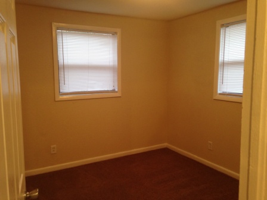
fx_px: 255
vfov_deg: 42.9
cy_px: 100
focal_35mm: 33
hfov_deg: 55.4
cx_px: 134
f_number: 2.4
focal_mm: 4.12
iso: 125
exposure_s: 1/20
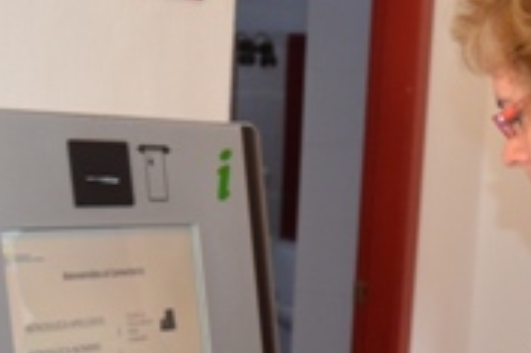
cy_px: 534
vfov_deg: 13.1
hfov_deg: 20.8
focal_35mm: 98
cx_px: 281
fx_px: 1444
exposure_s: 1/60
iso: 640
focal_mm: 18
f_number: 3.5
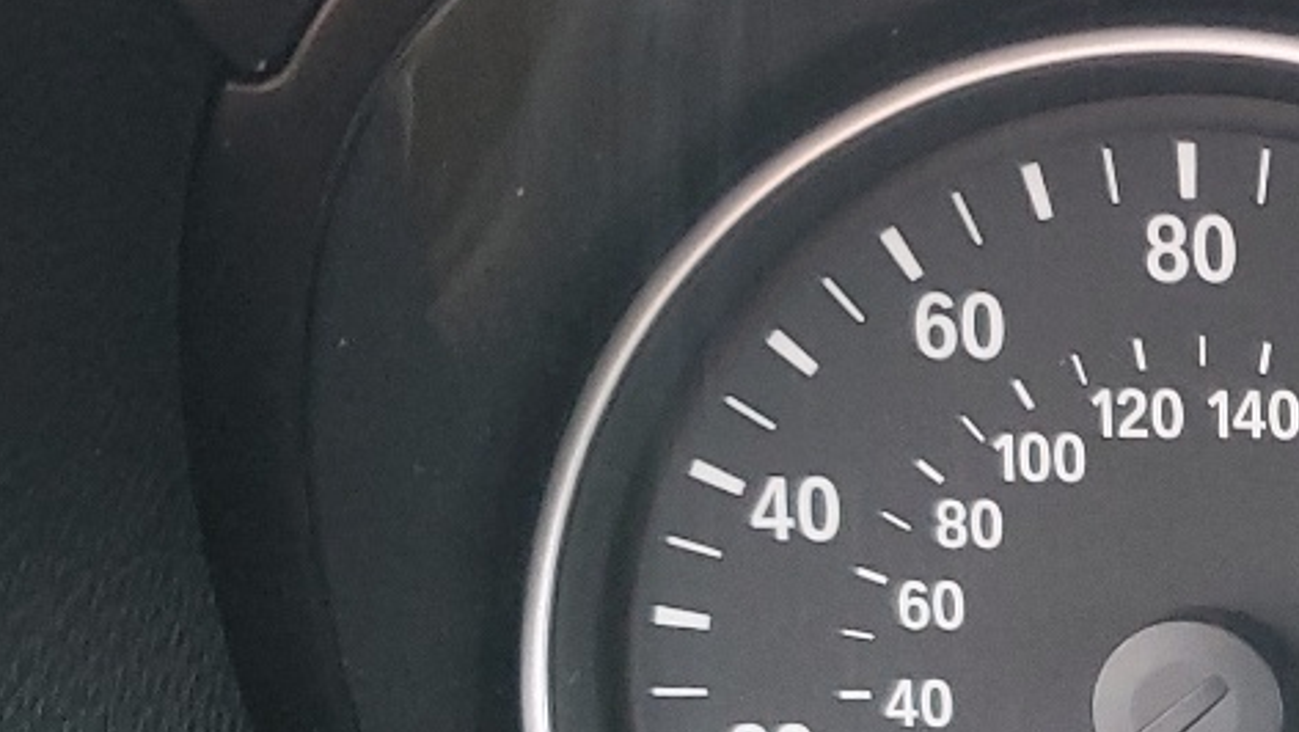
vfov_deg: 12.4
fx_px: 3308
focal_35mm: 96
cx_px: 1882
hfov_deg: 19.6
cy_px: 864
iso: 140
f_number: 1.5
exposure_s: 1/60.2
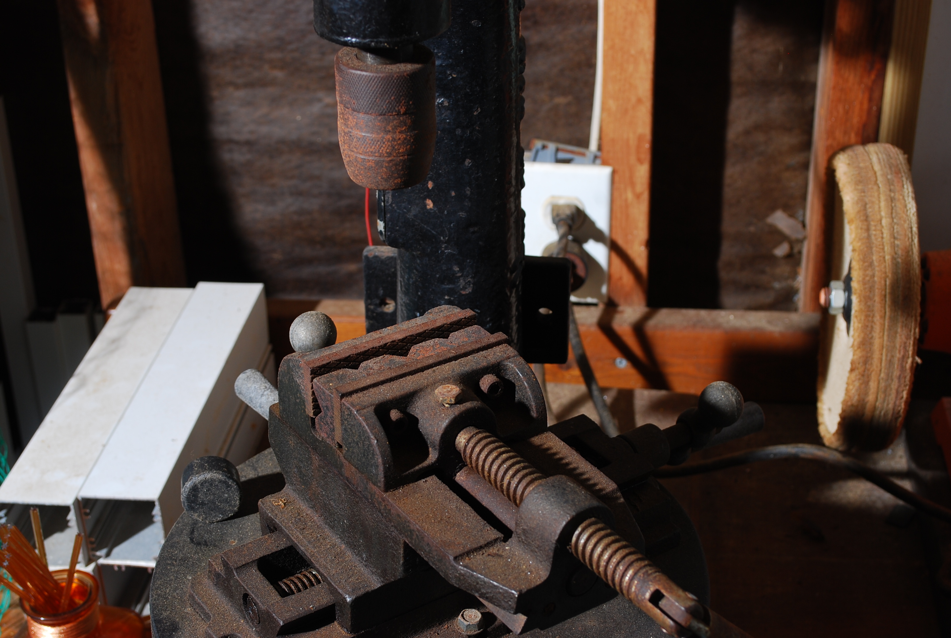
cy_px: 319
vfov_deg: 23.9
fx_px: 1509
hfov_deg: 35.0
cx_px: 476
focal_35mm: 57
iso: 100
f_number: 7.1
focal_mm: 38
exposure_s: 1/160
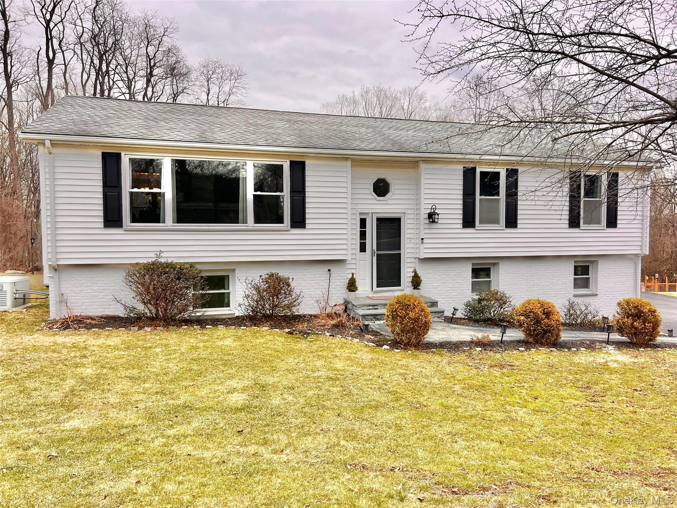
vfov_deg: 53.1
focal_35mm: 26
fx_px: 508
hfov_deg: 67.3
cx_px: 338
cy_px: 254
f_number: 1.5
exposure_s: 1/1089
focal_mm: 5.7
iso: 50
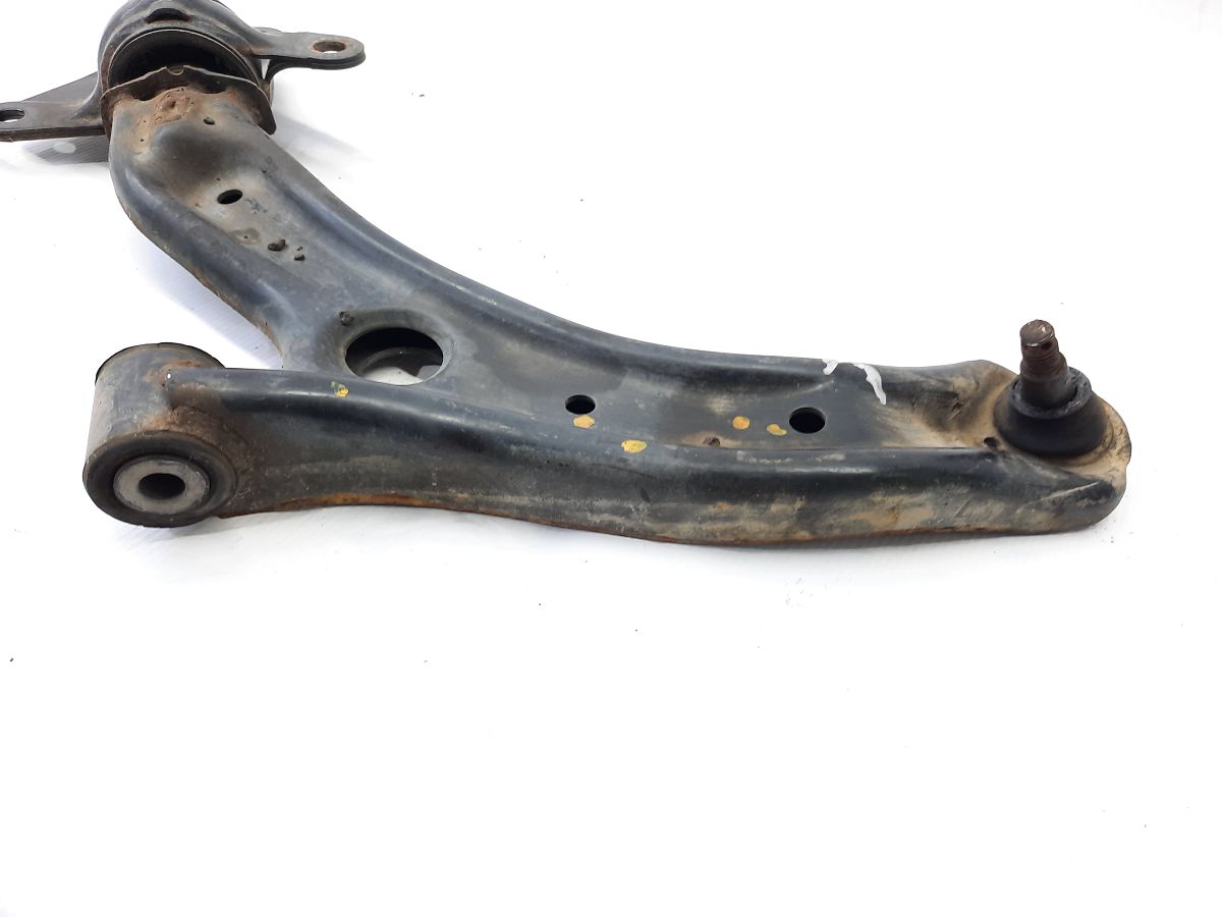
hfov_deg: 69.4
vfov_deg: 54.9
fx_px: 883
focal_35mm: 25
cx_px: 611
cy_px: 458
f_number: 2
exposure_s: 1/50
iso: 125
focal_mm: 4.6
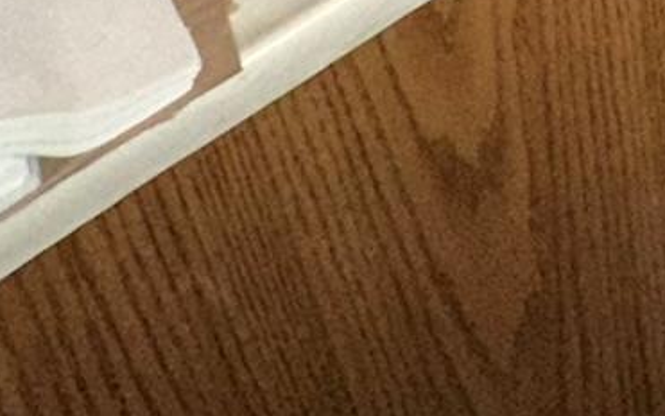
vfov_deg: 10.0
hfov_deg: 21.0
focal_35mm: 82
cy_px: -943
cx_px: 1018
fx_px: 1486
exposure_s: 1/40
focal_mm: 2.22
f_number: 2.2
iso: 250
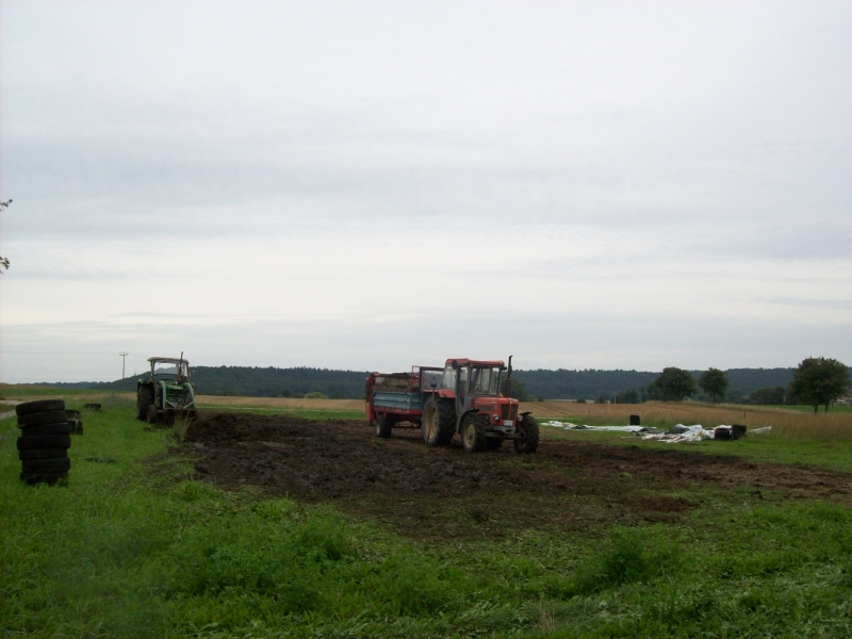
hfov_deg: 51.4
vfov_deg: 39.7
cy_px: 320
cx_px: 426
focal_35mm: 36
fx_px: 886
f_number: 4.8
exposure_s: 1/310
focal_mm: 6
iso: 80
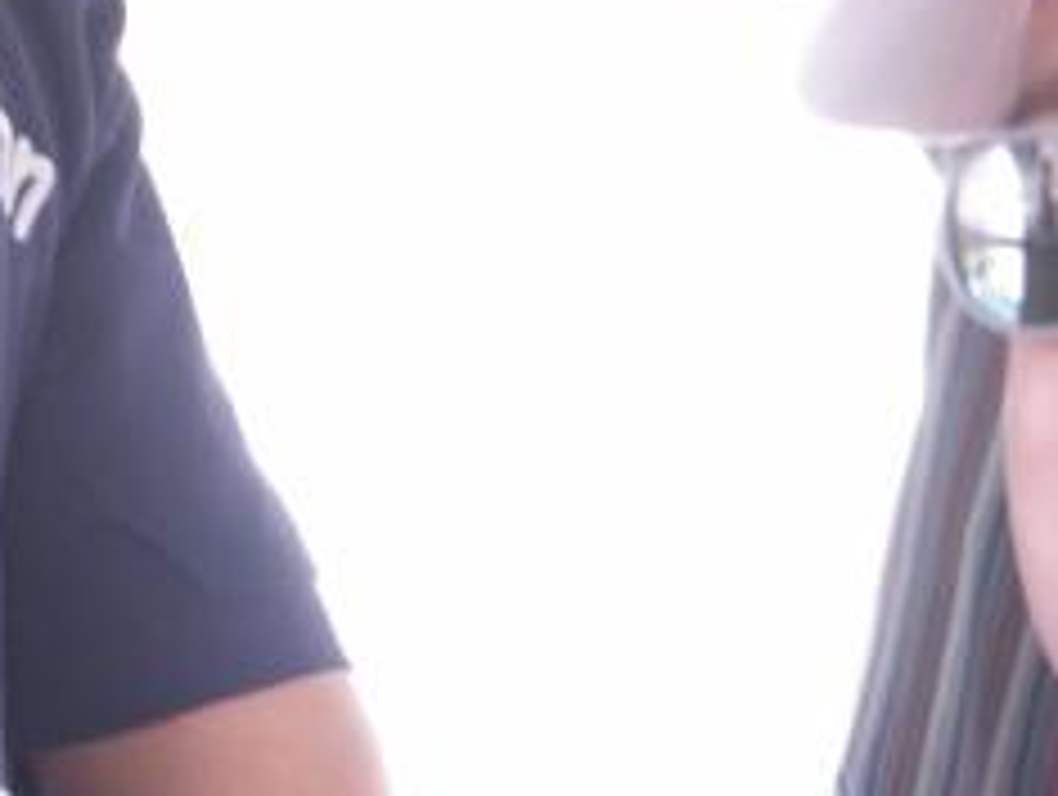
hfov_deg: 4.2
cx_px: -194
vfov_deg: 3.2
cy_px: 81
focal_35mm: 465
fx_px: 14234
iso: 100
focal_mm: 27.97
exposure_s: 1/40
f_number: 4
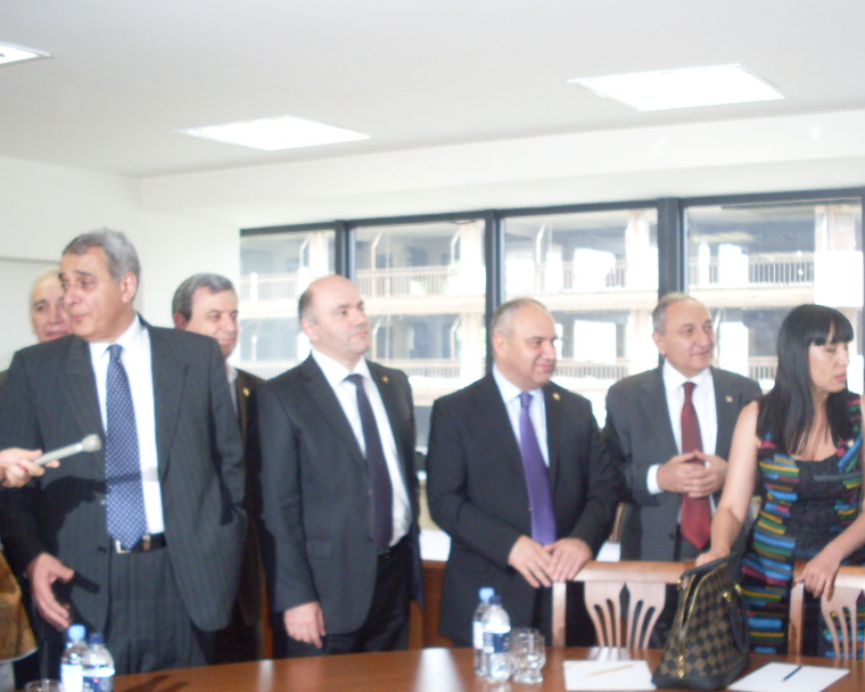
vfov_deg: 30.2
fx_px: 1280
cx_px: 525
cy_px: 395
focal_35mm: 50
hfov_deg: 37.2
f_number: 2.8
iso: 120
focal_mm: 6.3
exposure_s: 1/45
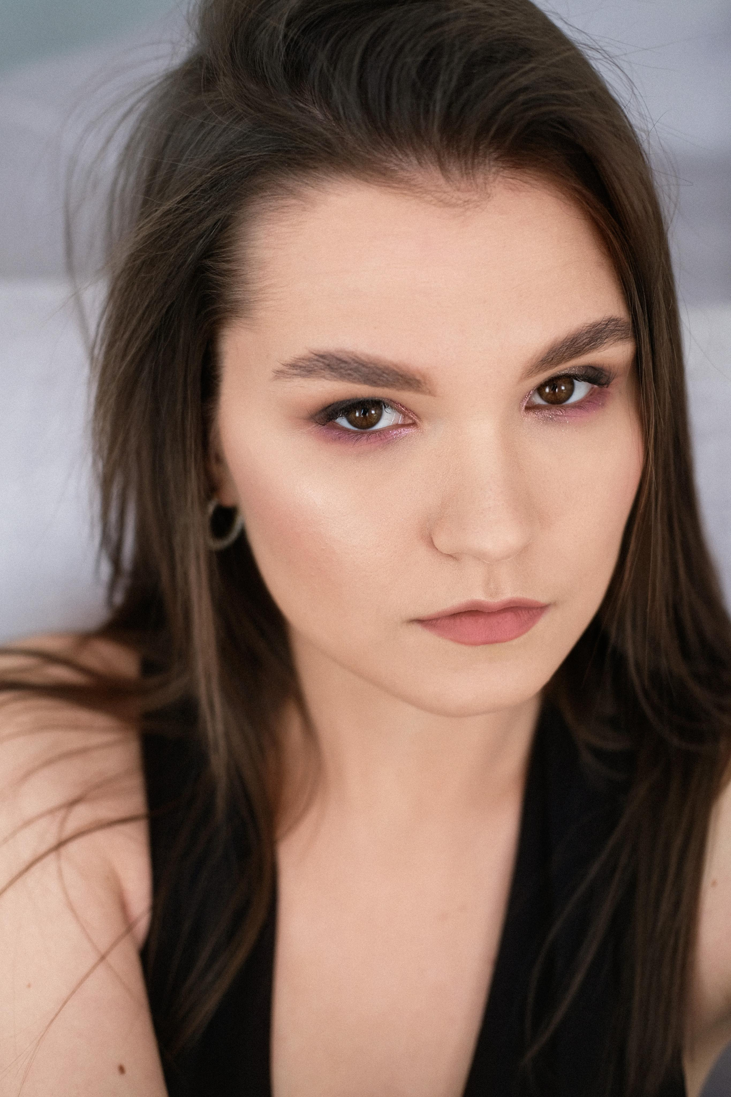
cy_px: 548
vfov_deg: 37.5
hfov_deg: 25.5
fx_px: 1614
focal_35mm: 53
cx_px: 366
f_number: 2.2
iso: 160
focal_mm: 35
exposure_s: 1/220
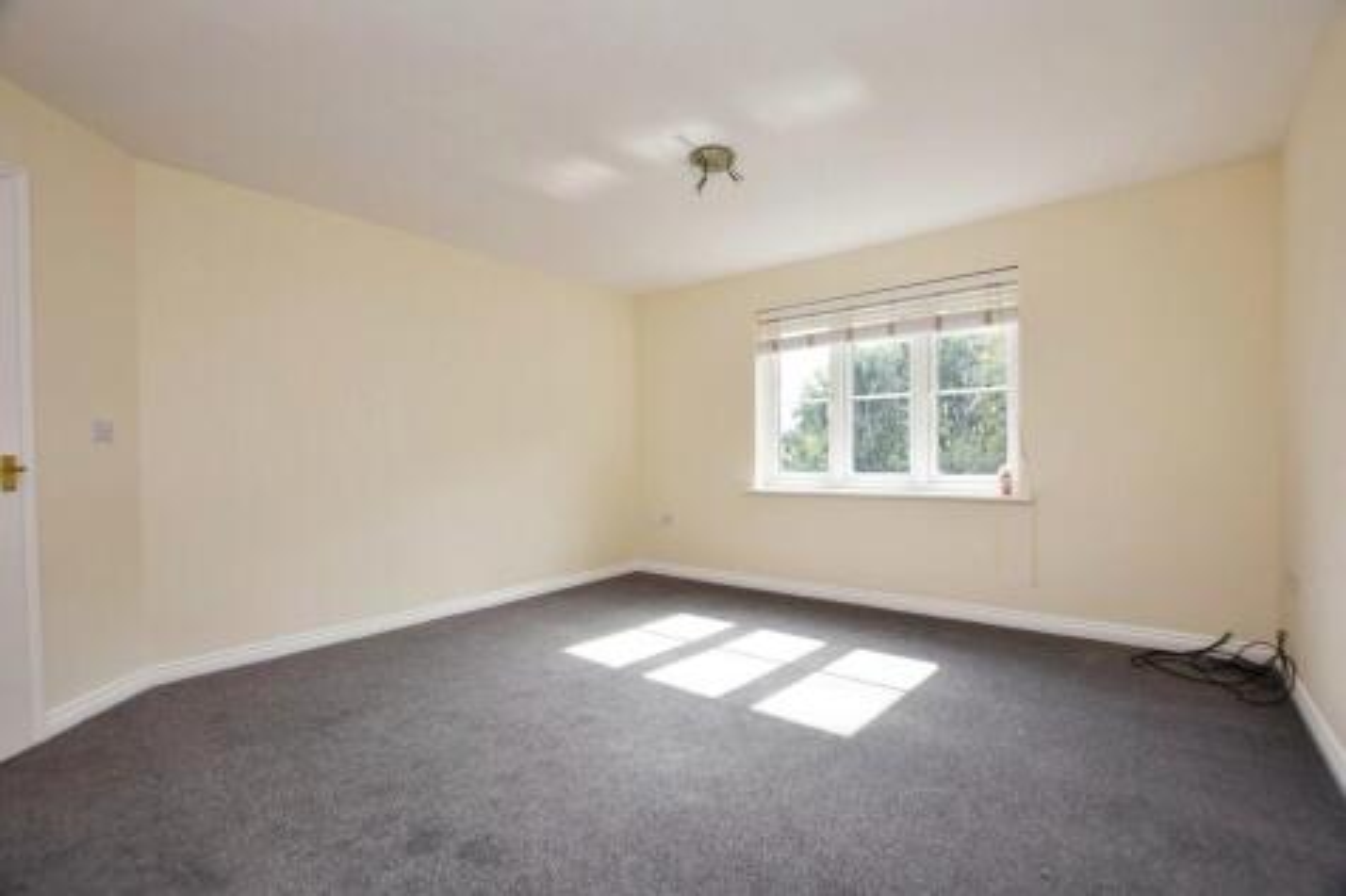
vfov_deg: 77.3
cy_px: 448
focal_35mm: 15
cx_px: 673
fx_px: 561
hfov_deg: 100.4
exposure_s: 1/125
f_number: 5.6
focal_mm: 10
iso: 110
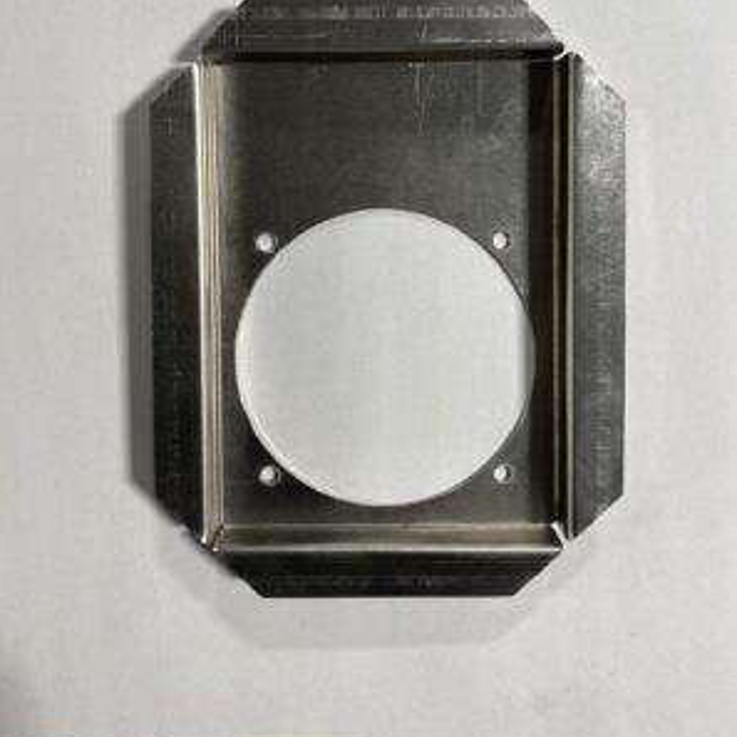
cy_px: 256
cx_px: 367
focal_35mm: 31
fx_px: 747
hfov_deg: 52.5
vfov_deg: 51.7
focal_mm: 4.25
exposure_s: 1/120
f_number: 1.8
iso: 64
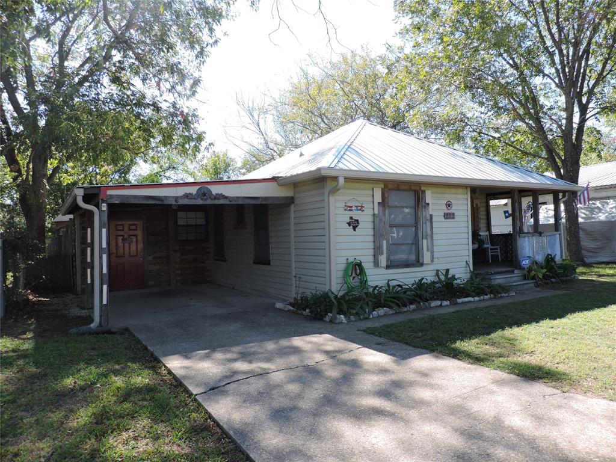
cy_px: 231
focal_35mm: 24
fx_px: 427
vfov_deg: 56.8
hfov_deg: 71.6
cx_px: 308
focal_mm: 4.3
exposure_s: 1/320
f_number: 3
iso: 100
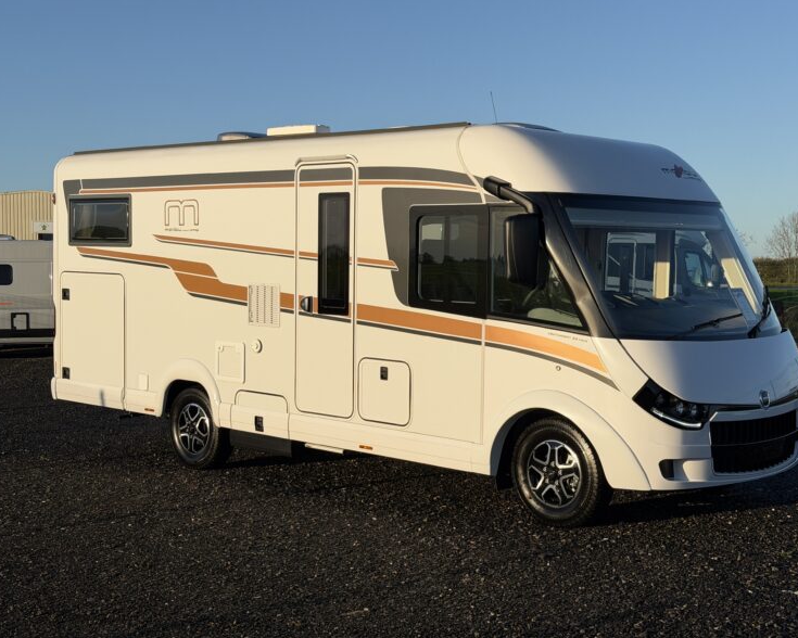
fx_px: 1205
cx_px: 422
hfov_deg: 36.6
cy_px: 322
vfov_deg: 29.7
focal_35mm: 51
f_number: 1.78
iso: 64
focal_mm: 6.76
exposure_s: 1/6024
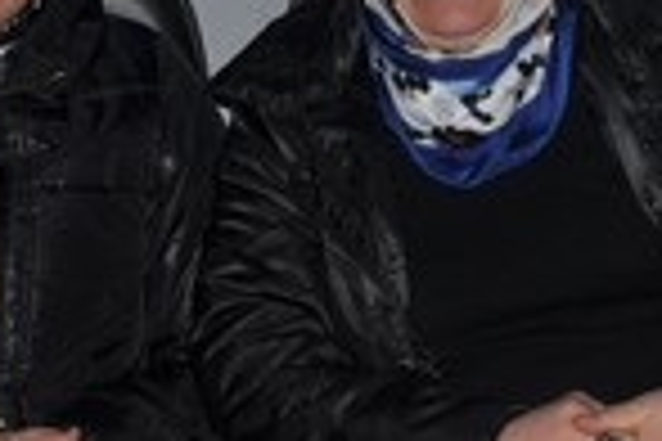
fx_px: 4027
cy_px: 218
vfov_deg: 6.3
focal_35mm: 219
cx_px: 5
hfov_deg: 9.3
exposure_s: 1/60
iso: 200
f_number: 5
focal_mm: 46
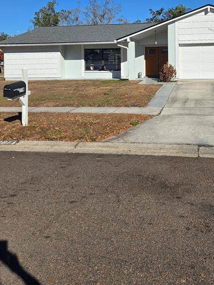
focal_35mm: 36
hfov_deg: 38.9
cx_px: 153
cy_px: 72
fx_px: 297
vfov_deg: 49.4
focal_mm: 5.4
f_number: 1.8
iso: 25
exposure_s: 1/3050
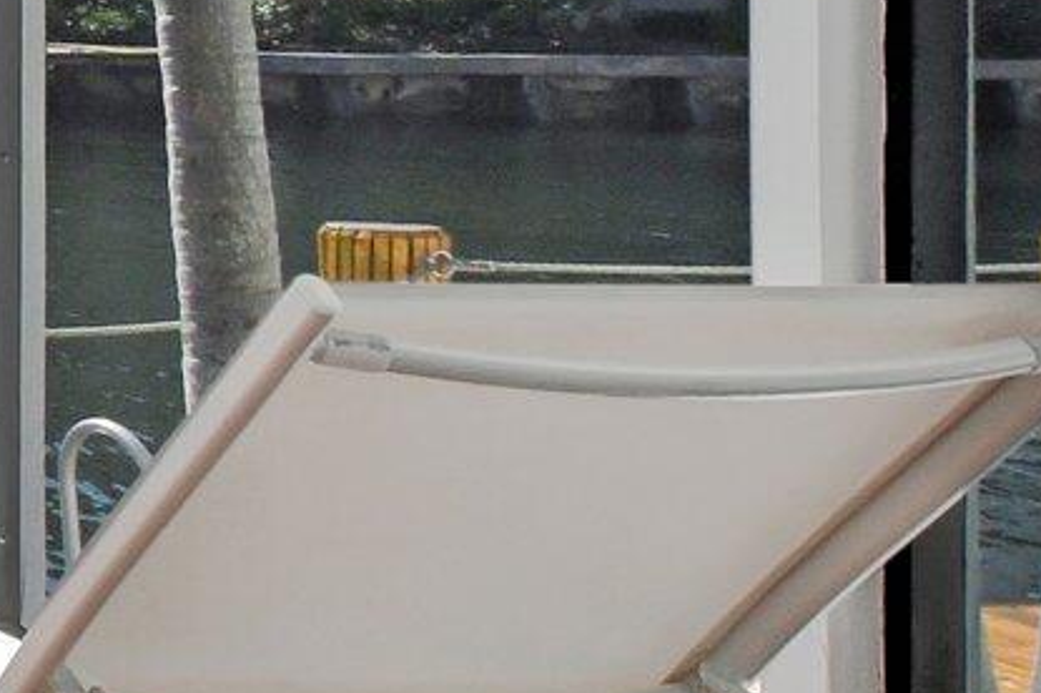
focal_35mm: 74
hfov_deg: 15.6
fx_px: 2138
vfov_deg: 17.8
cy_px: -53
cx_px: -1400
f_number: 8
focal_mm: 10
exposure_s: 1/500
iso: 1250
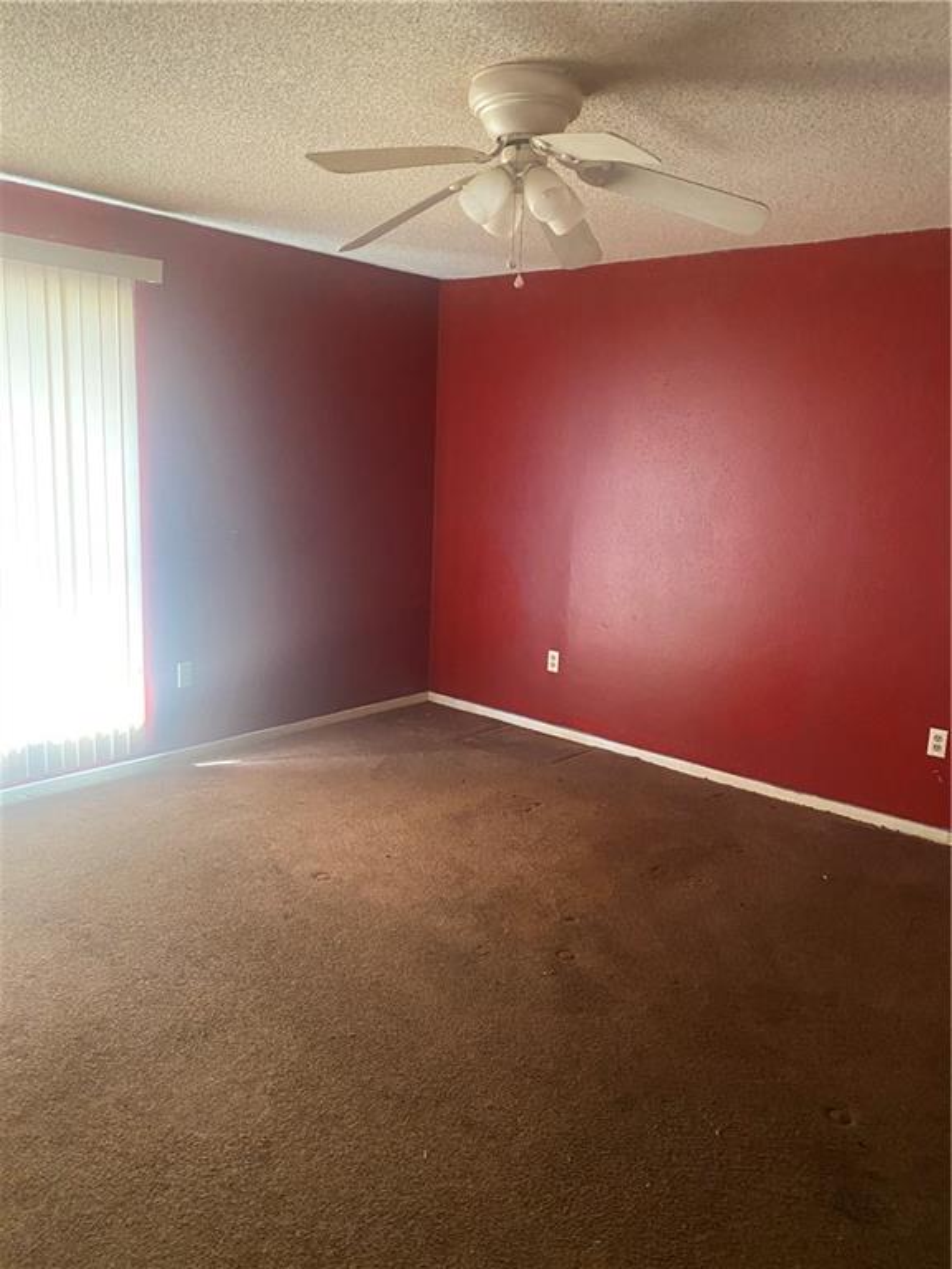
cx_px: 476
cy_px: 634
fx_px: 953
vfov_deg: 67.3
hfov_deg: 53.1
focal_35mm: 26
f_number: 1.8
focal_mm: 4.25
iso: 500
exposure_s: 1/58
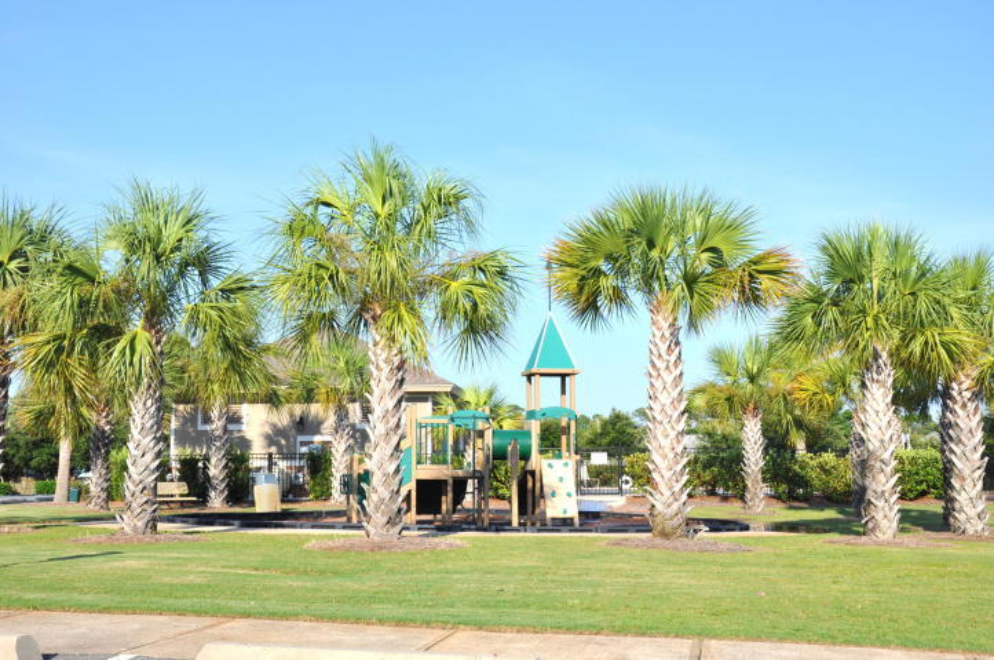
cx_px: 497
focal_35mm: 48
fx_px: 1323
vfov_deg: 28.0
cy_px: 330
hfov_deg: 41.2
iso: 200
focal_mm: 32
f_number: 9
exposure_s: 1/320
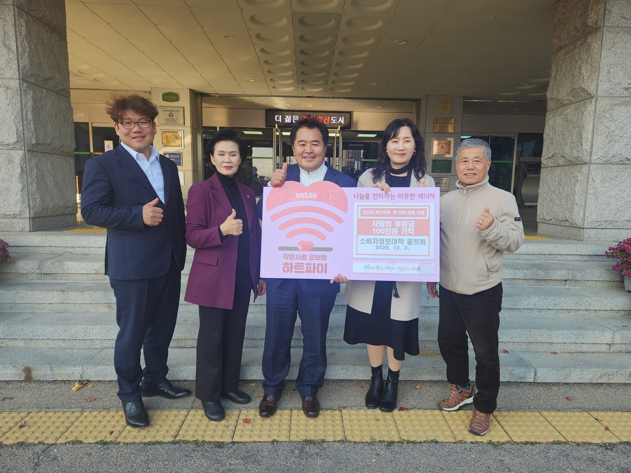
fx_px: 419
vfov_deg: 58.9
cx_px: 316
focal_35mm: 23
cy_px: 236
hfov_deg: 73.9
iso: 20
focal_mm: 5.4
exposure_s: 1/299
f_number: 1.8
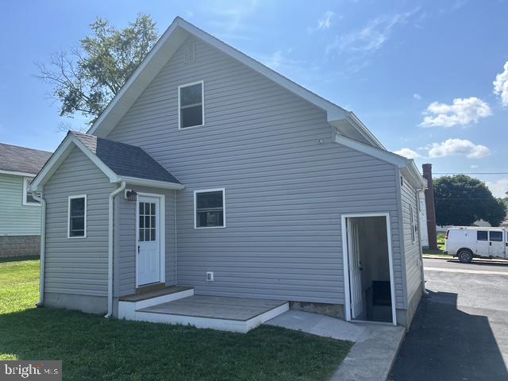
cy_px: 190
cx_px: 254
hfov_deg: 67.3
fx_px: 382
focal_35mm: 26
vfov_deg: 53.1
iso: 50
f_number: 1.5
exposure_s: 1/3968
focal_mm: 5.7
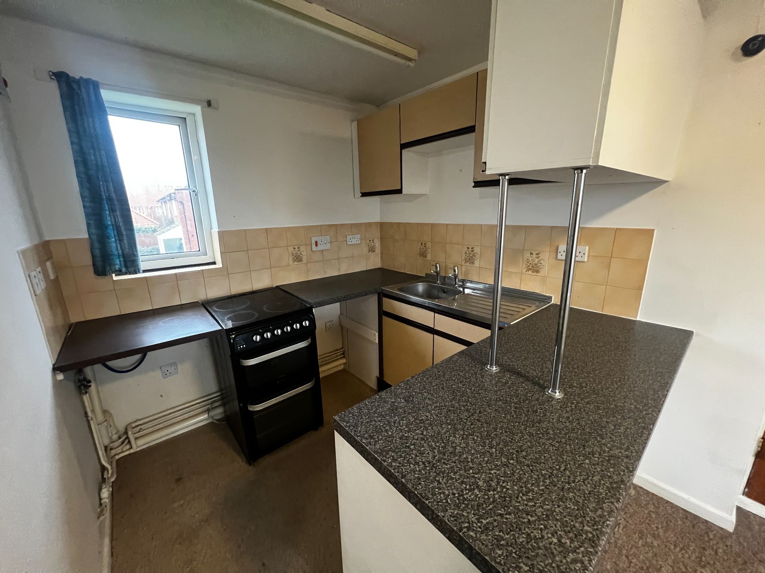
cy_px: 286
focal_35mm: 13
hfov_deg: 106.2
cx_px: 382
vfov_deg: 89.9
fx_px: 287
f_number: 1.8
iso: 640
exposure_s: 1/50
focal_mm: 1.57
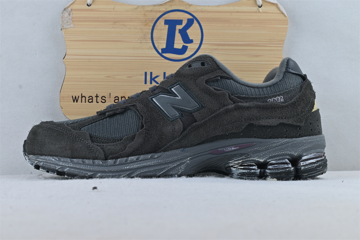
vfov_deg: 27.7
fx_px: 487
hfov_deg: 40.5
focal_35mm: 49
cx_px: 180
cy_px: 120
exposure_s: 1/20
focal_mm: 32.5
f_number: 10
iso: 110
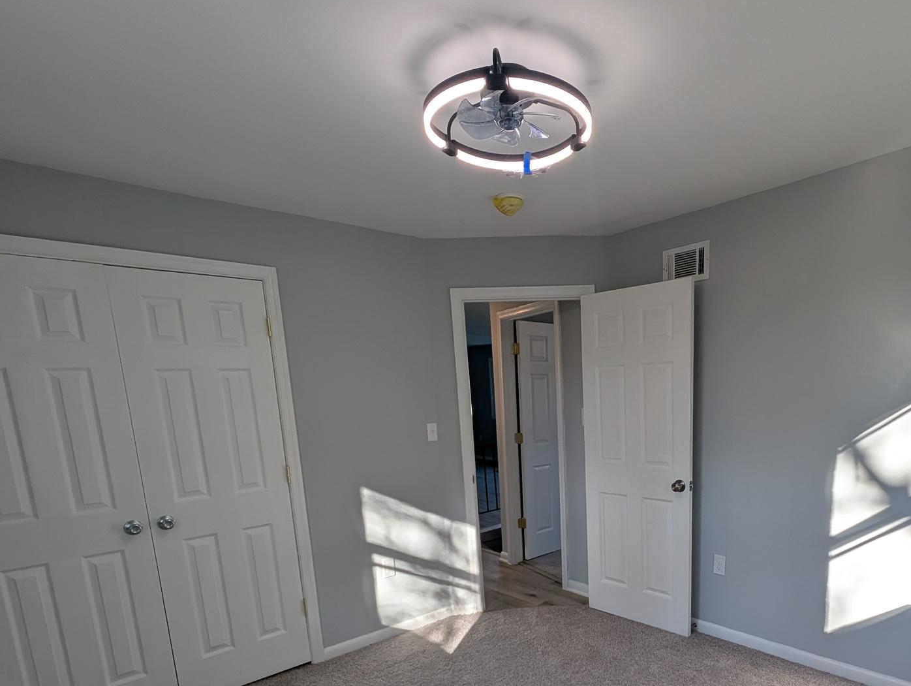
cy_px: 493
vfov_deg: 65.6
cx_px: 566
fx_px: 501
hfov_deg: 83.1
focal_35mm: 19
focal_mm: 1.95
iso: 54
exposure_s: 1/171
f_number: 2.2
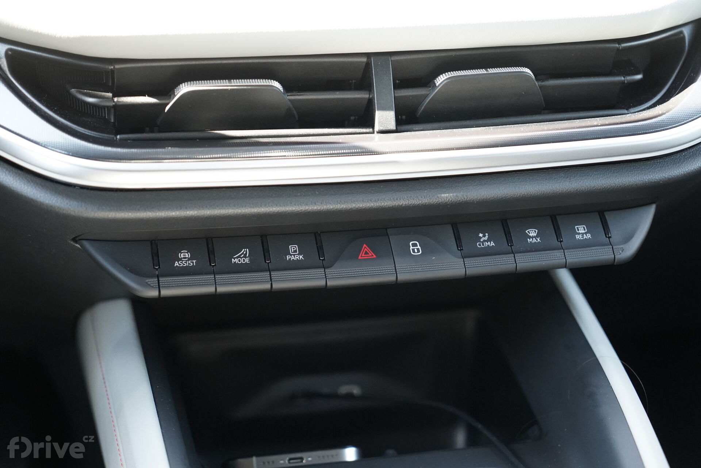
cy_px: 234
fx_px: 1363
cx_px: 350
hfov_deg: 28.8
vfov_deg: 19.5
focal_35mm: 70
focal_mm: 70
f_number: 4
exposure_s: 1/400
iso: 6400
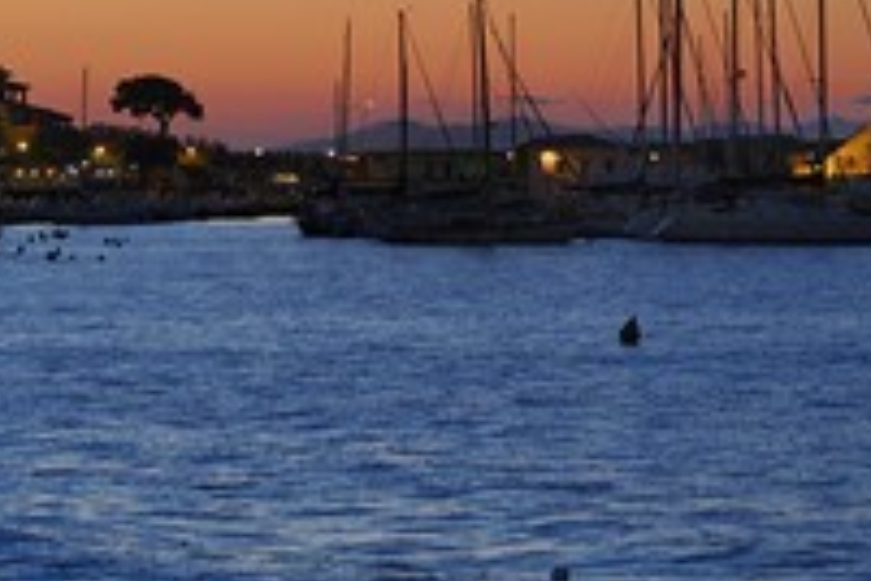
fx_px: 5855
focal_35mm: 242
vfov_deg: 5.7
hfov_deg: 8.5
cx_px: 425
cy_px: 17
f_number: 4.5
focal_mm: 116
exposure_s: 1/20
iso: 800
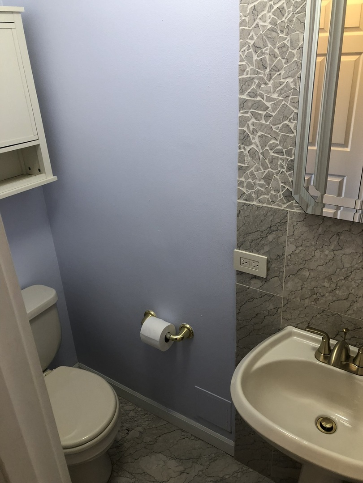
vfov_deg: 63.4
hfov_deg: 49.7
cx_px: 182
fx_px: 391
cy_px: 242
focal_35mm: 28
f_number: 1.8
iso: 25
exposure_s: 1/30
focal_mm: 3.99
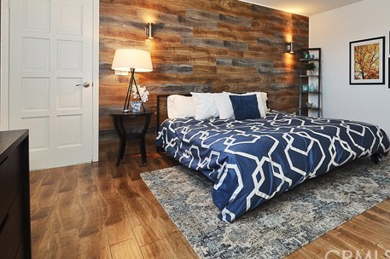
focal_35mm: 21
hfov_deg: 78.3
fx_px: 227
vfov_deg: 58.3
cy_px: 89
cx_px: 264
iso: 320
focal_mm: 10
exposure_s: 1/10
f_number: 9
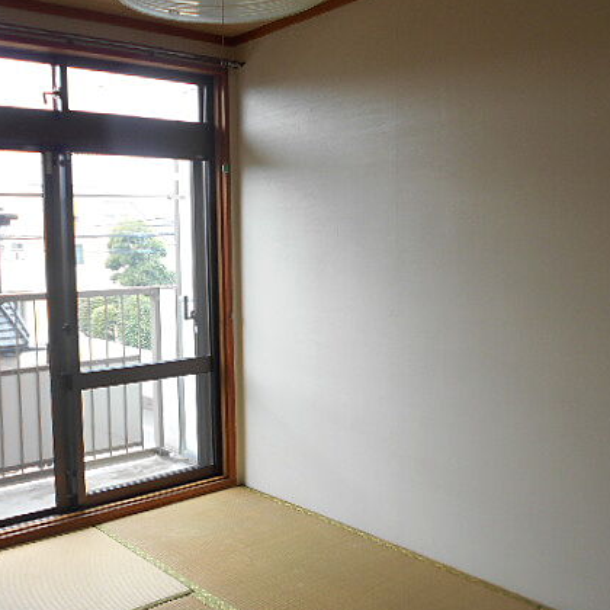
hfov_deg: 47.1
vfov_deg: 47.2
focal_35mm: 35
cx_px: 272
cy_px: 318
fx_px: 698
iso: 80
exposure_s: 1/40
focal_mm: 4.6
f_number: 3.2
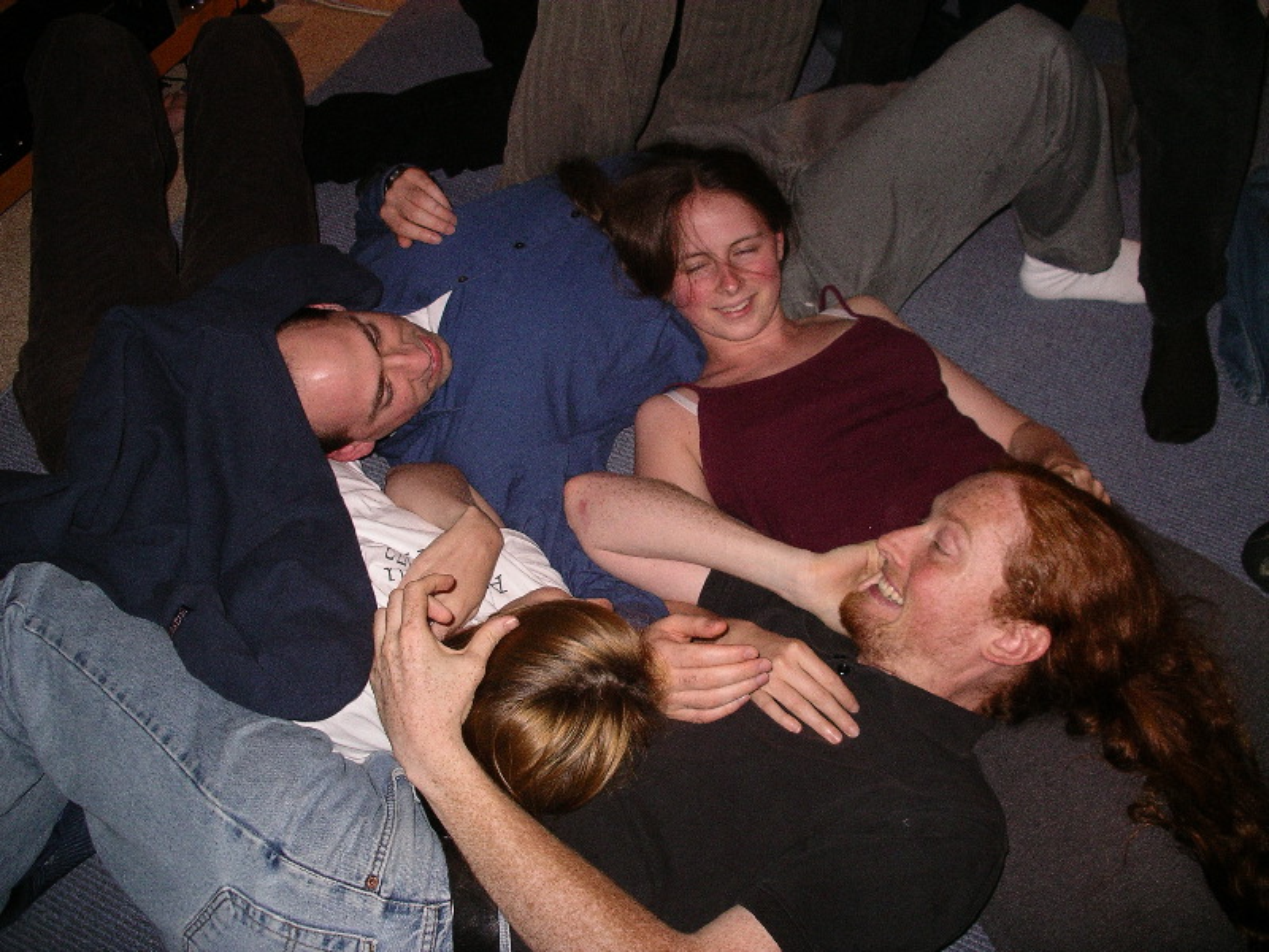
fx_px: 1356
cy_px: 476
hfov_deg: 50.1
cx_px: 634
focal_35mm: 37
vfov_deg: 38.7
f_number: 2.8
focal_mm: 7.8
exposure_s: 1/40
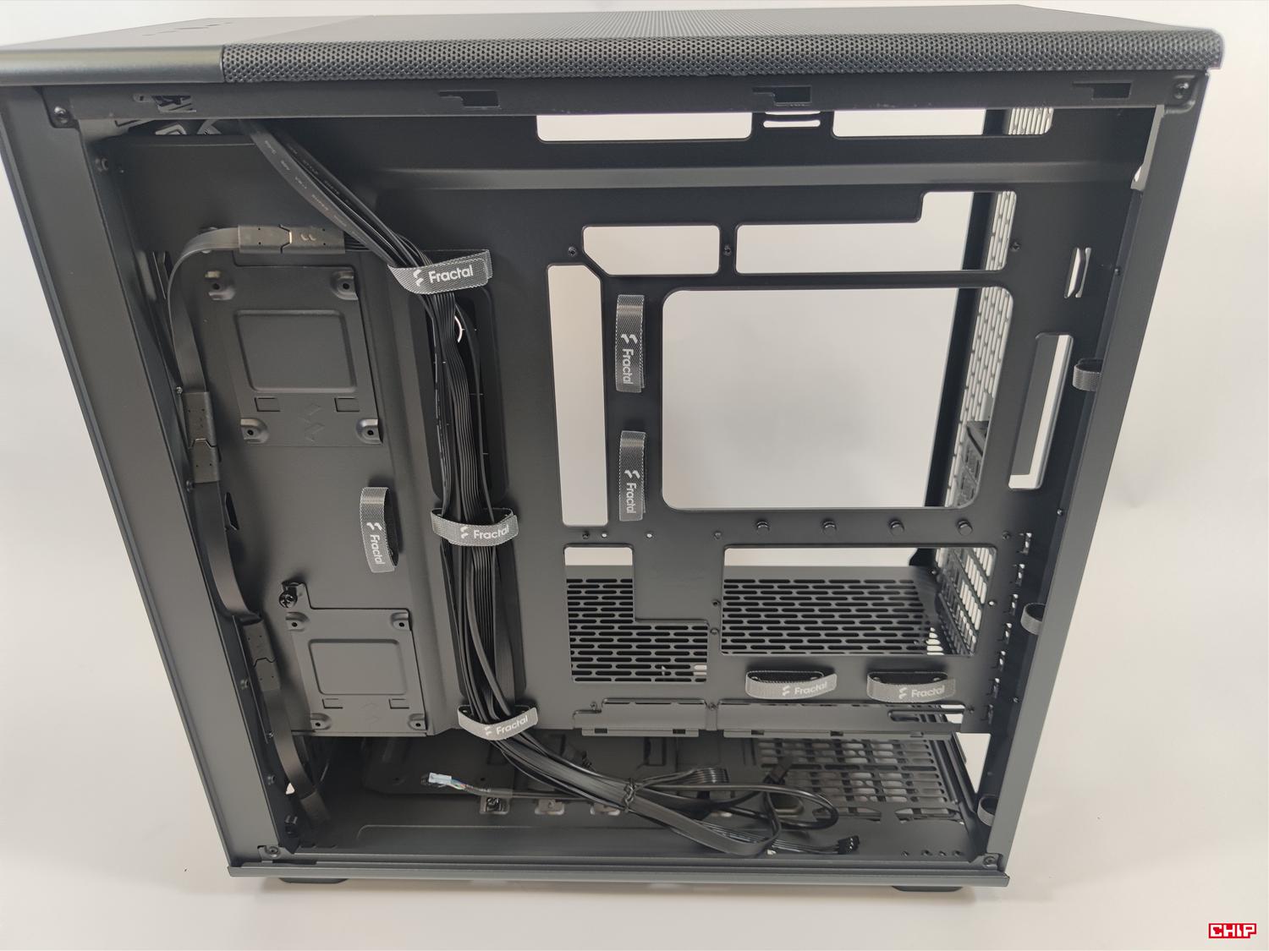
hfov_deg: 69.4
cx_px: 634
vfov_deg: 54.9
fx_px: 916
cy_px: 476
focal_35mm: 25
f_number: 1.85
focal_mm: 6.78
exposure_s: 1/100
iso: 73
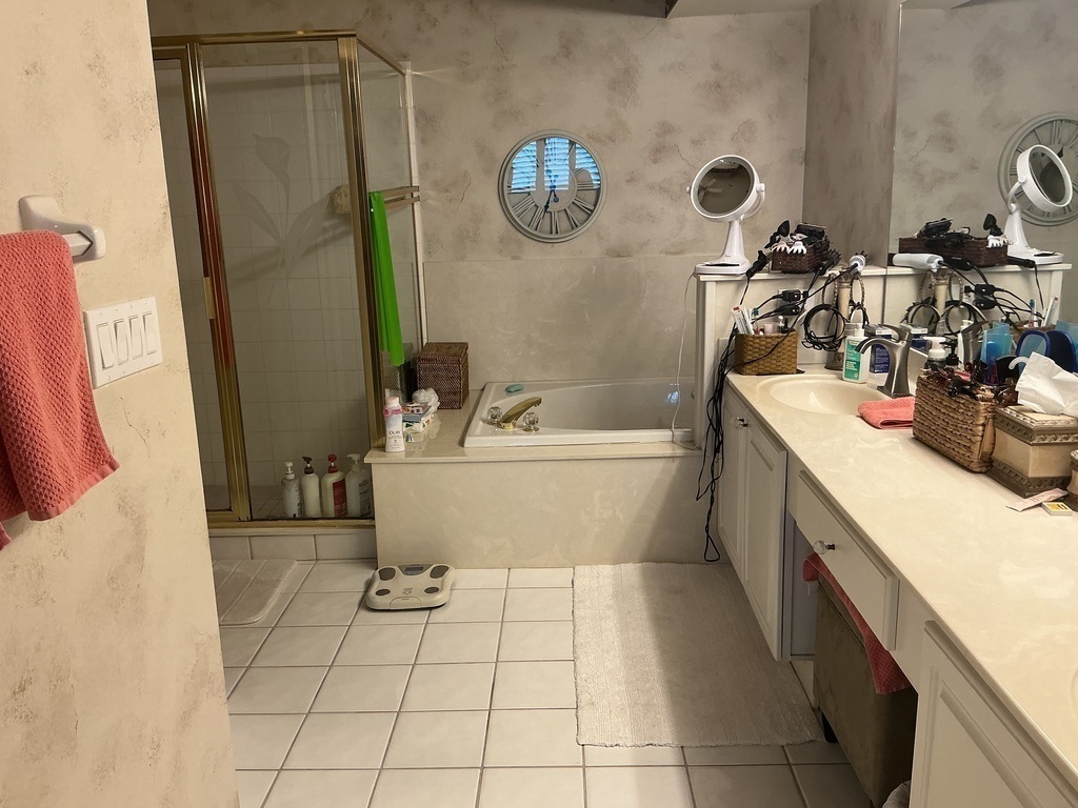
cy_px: 404
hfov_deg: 61.7
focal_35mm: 29
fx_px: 903
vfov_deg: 48.2
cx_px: 539
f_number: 1.8
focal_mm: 3
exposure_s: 1/60
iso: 50
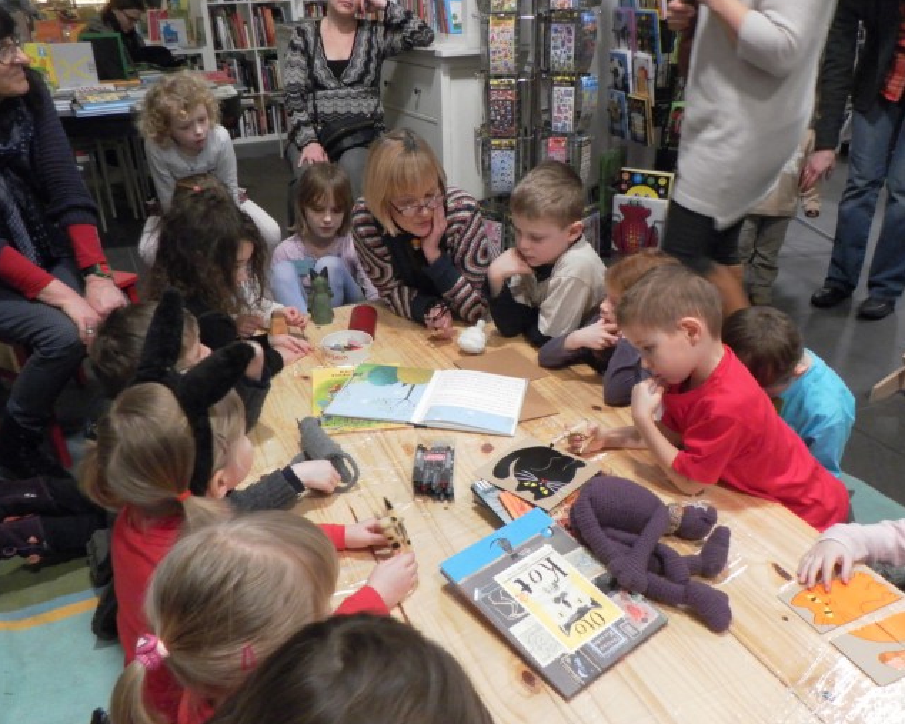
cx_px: 440
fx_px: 750
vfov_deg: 51.5
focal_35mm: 28
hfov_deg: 62.2
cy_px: 370
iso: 400
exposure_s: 1/20
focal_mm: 4.6
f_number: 2.8
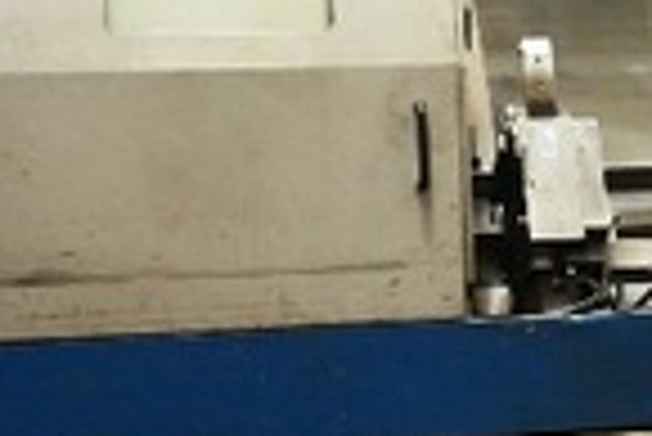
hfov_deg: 16.3
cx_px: 850
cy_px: 216
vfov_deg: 11.5
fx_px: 2157
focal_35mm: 119
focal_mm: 16
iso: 1600
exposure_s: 1/160
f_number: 3.5
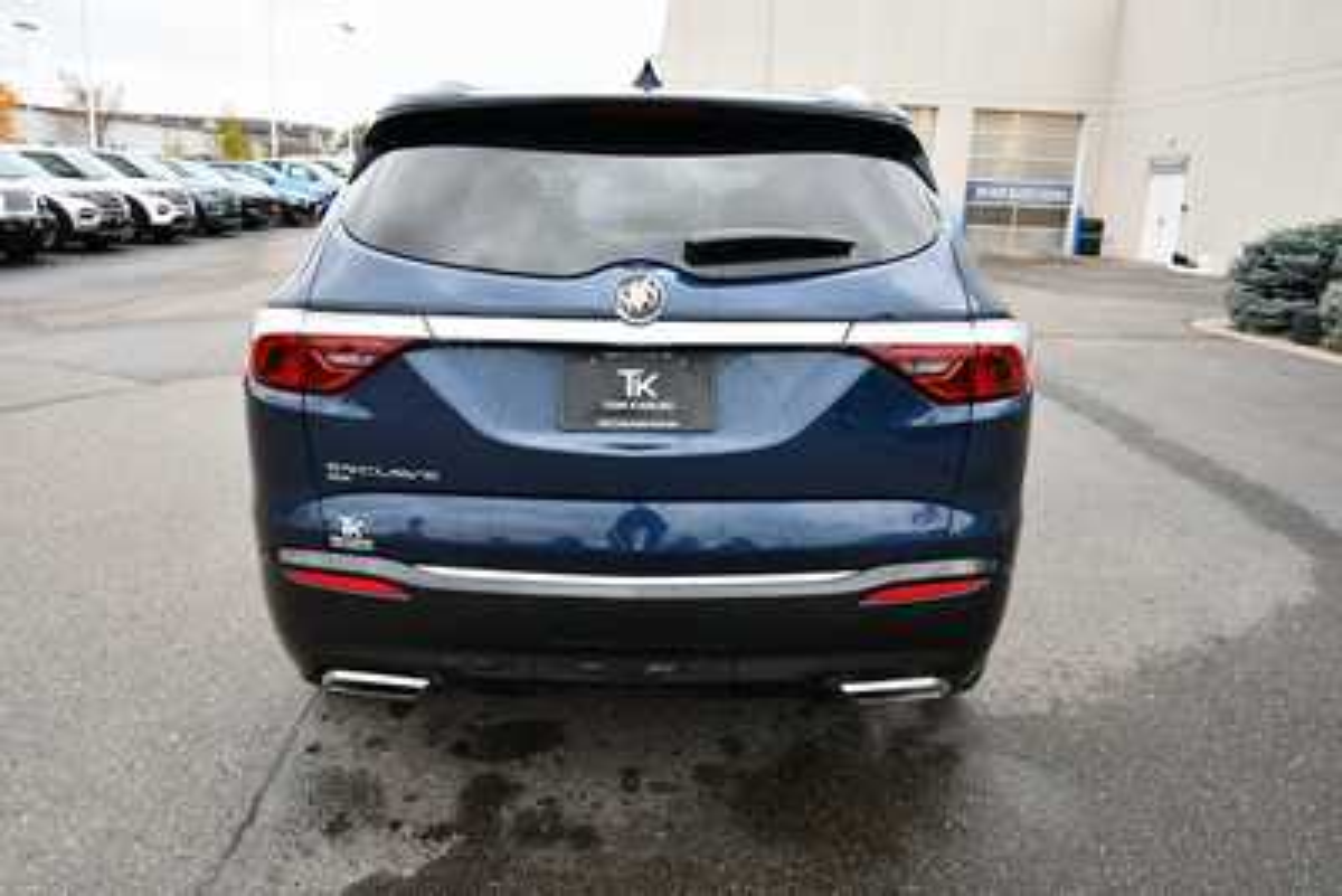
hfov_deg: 61.9
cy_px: 448
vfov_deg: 43.6
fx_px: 1119
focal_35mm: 30
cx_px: 671
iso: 800
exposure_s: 1/160
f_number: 5.6
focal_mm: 20
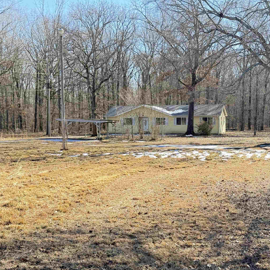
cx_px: 139
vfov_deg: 30.0
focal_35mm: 57
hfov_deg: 30.0
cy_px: 134
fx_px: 503
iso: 80
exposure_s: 1/1085
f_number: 1.78
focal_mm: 6.76
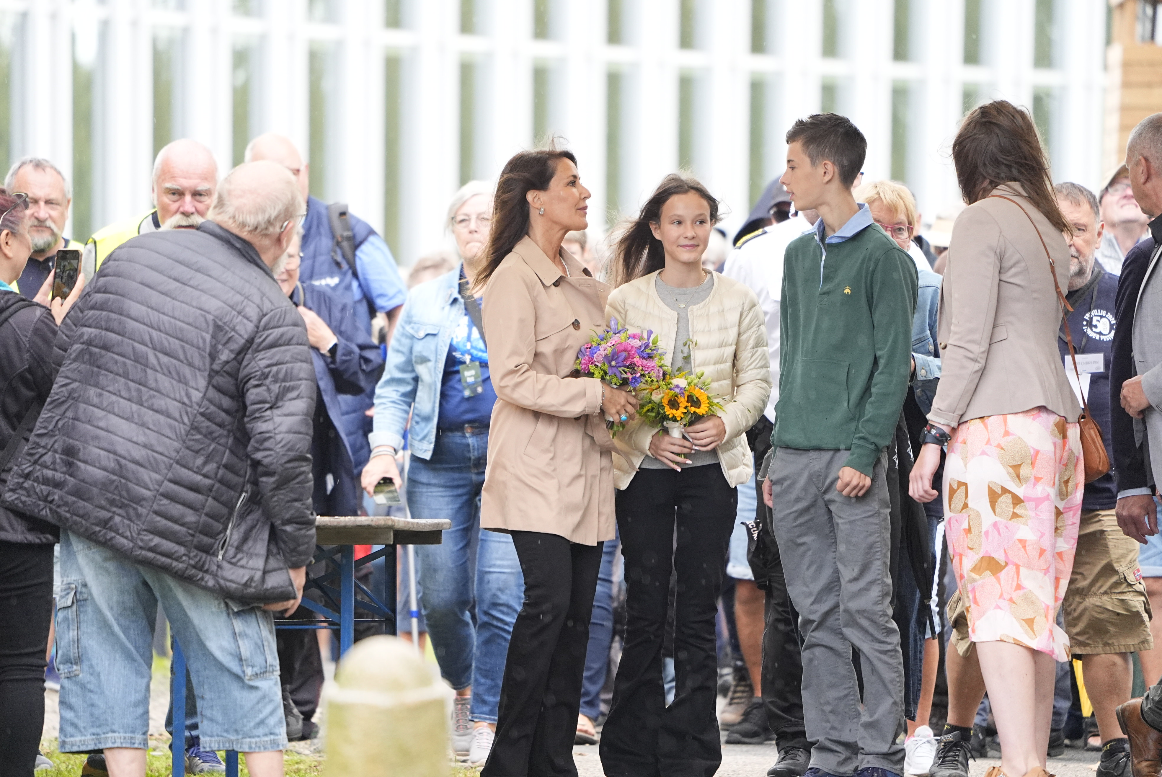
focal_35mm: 400
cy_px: 388
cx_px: 581
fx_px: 12922
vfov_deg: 3.4
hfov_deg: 5.1
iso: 2000
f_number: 5.6
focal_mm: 400
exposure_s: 1/500
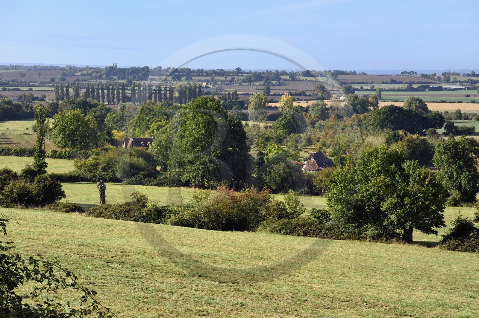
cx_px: 240
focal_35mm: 70
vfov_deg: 19.4
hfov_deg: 28.9
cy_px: 159
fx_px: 931
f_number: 11
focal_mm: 70
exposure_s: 1/250
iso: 200
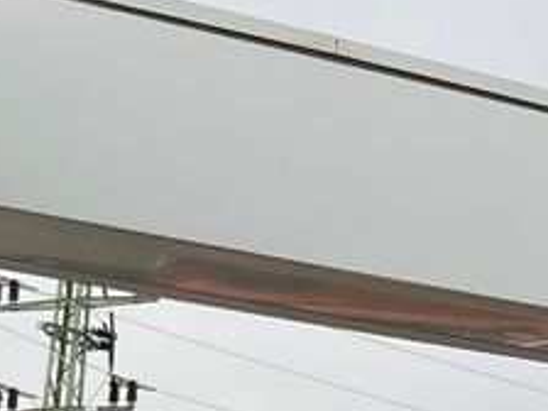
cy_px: 881
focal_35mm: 119
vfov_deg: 11.1
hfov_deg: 14.7
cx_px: -411
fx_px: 1884
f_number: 1.6
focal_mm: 5.1
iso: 50
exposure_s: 1/325
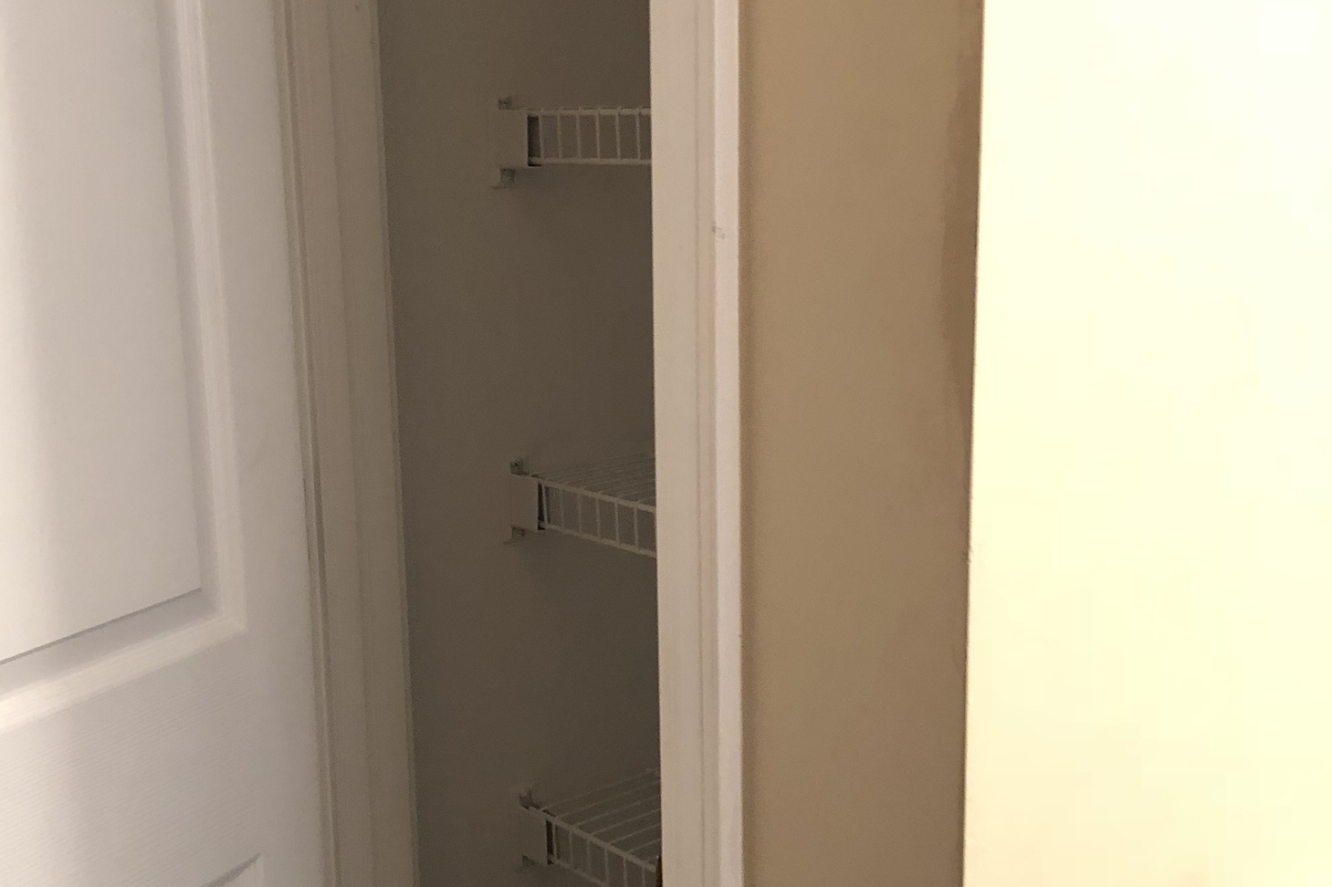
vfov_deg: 29.2
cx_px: 571
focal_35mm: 46
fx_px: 1702
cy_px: 488
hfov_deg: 42.6
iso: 80
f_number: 1.8
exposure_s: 1/8
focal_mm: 3.99
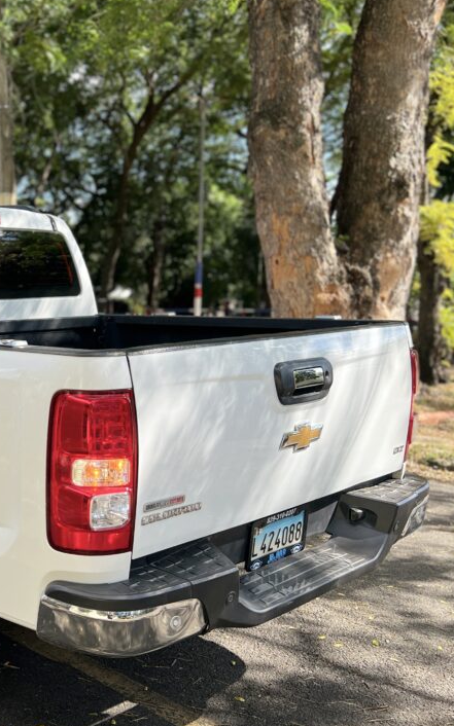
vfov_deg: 49.3
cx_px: 1
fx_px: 792
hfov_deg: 29.8
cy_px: 371
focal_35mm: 40
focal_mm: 5.7
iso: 50
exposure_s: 1/1280
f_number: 1.5
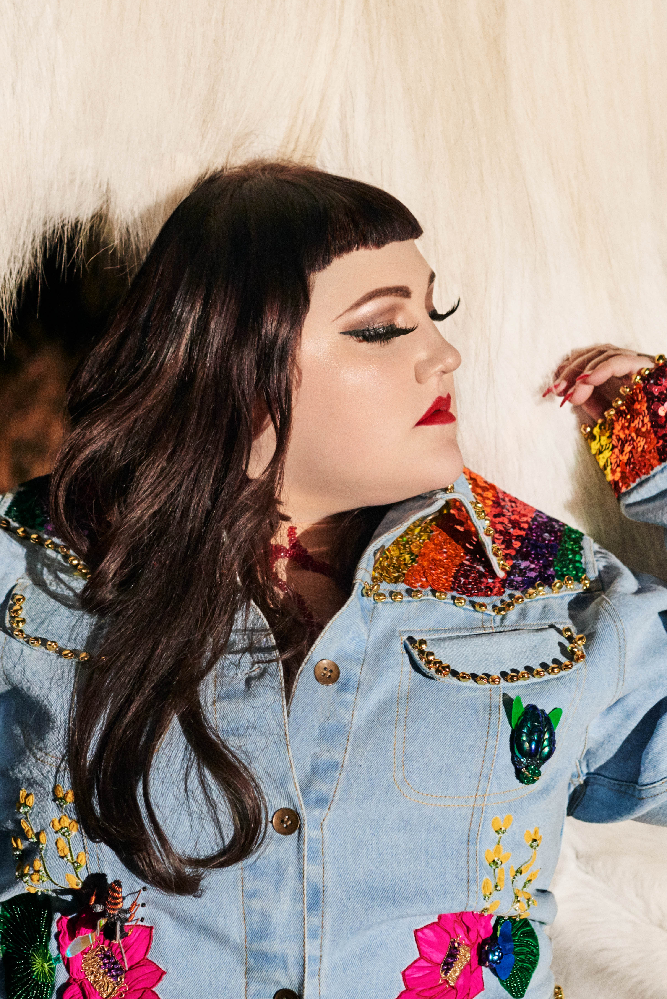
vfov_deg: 24.1
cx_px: 334
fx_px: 2332
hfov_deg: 16.3
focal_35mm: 84
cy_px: 333
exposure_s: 1/200
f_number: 4
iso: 1000
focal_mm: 50
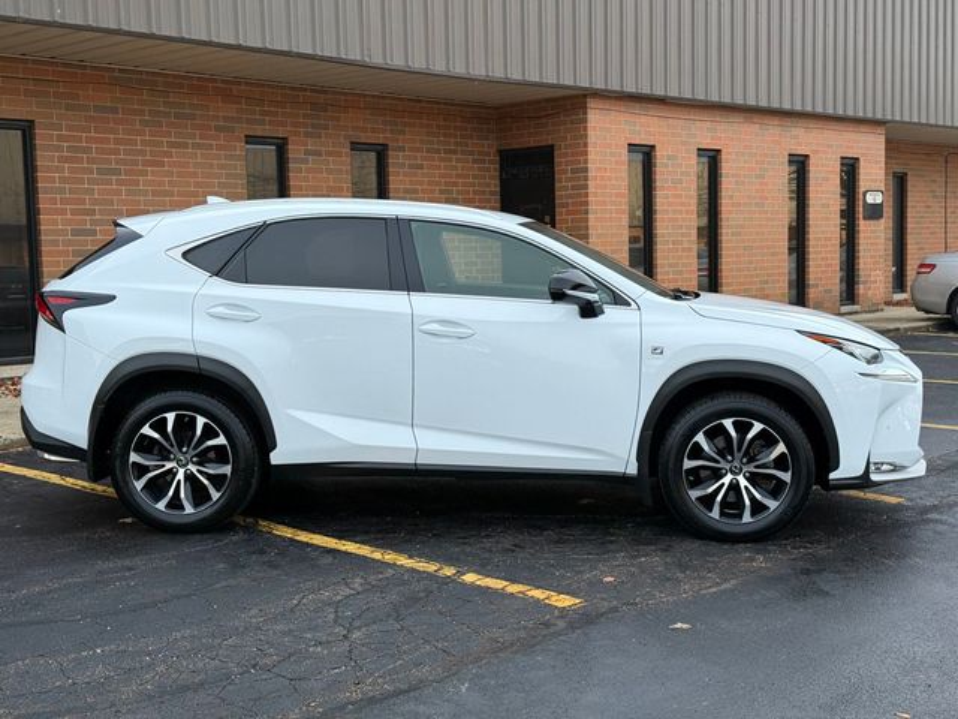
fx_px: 1328
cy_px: 360
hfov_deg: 39.7
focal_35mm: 48
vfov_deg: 30.3
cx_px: 479
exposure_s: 1/2146
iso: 64
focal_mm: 6.76
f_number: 1.78
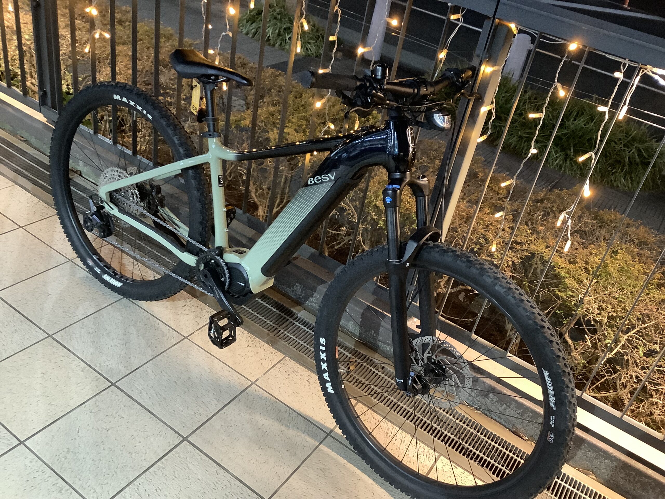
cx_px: 332
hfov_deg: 58.4
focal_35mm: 31
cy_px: 250
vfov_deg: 45.4
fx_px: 596
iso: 320
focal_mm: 3.3
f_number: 2.4
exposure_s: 1/25
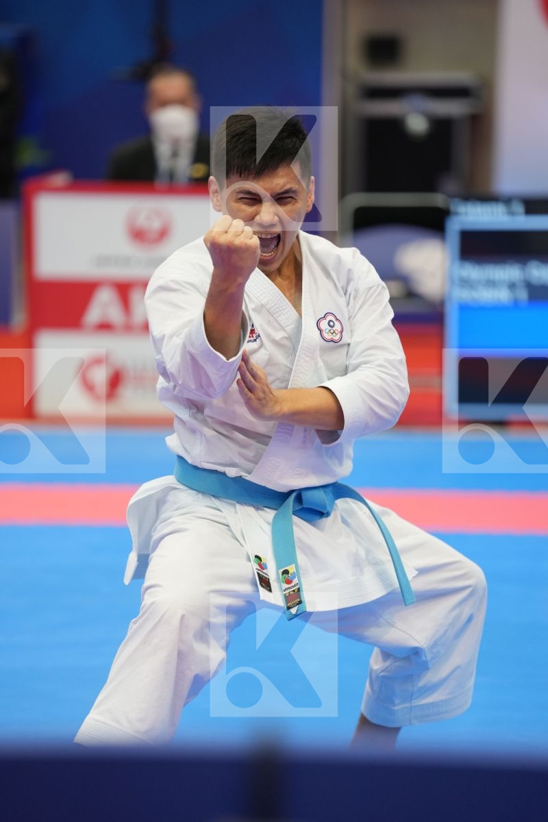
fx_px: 4566
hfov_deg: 6.9
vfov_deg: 10.3
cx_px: 274
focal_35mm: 200
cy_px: 411
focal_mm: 200
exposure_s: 1/500
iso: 1000
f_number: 2.8
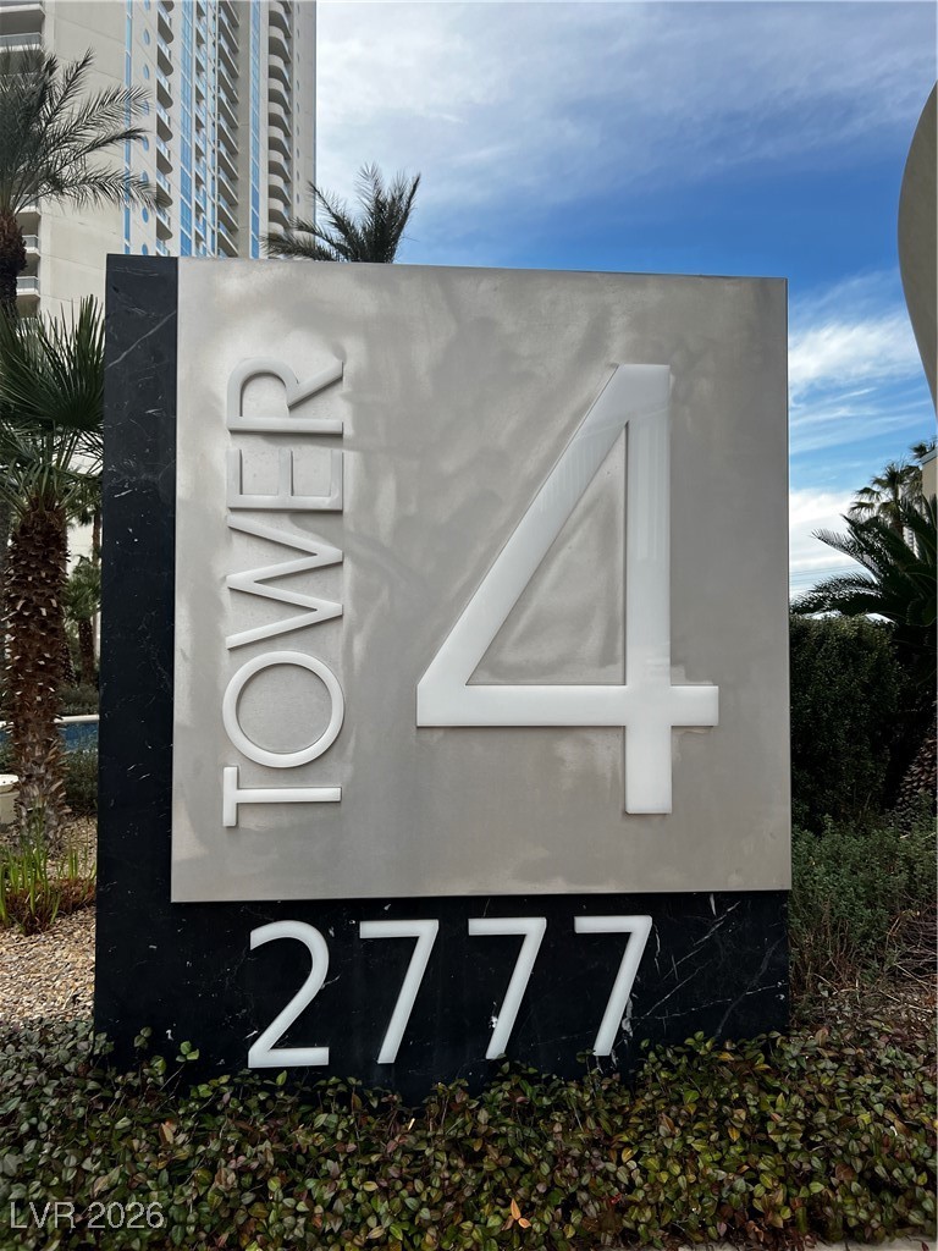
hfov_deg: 53.1
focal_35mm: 26
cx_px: 469
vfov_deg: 67.3
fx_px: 939
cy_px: 626
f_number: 1.5
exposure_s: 1/1124
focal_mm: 5.7
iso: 50
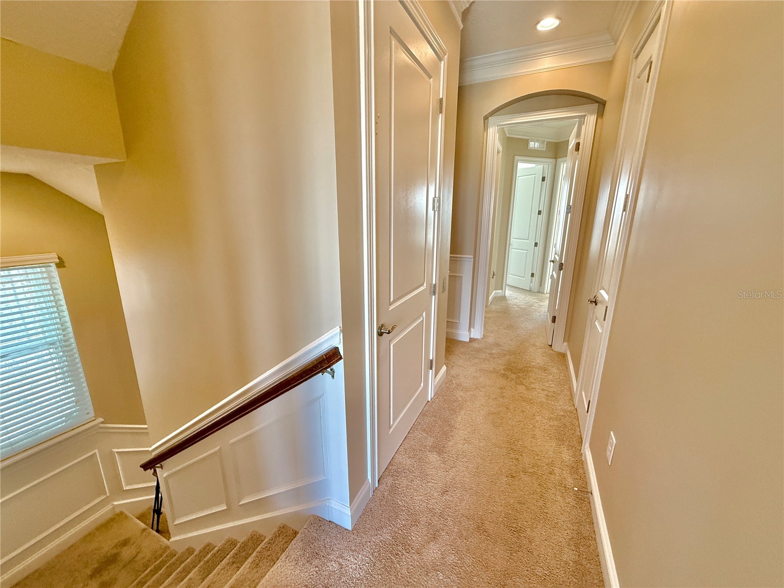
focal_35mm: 14
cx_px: 392
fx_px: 317
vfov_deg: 85.7
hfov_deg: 102.1
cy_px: 294
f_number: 2.2
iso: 320
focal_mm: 2.22
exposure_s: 1/120
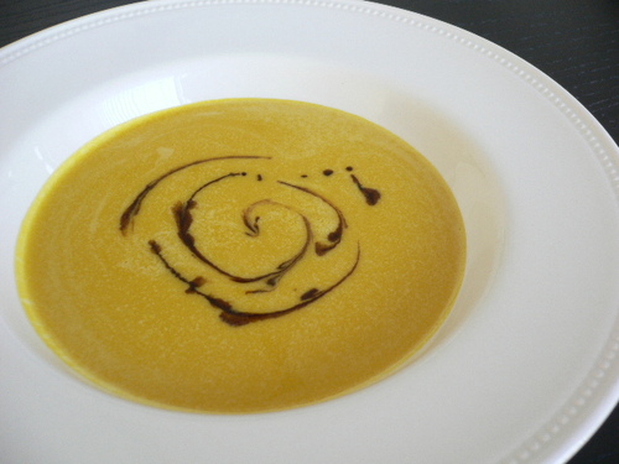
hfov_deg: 52.6
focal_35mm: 35
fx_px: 626
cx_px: 310
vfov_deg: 40.7
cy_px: 232
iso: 100
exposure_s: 1/40
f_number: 2.8
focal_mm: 5.8
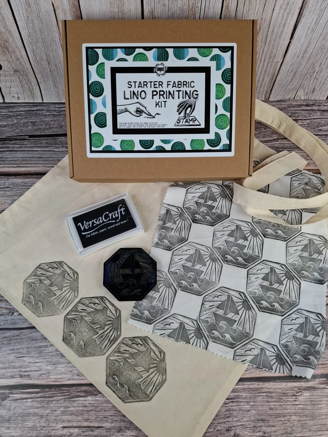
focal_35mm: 24
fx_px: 303
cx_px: 162
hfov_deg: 56.9
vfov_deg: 71.6
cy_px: 224
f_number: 1.8
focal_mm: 5.54
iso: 50
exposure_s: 1/104
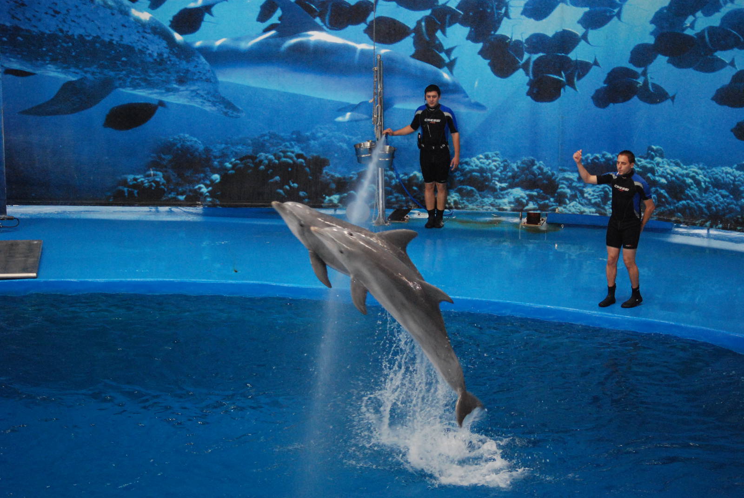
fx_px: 2421
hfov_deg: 17.5
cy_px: 249
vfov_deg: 11.7
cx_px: 372
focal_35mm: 117
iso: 1600
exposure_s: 1/160
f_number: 4
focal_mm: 78
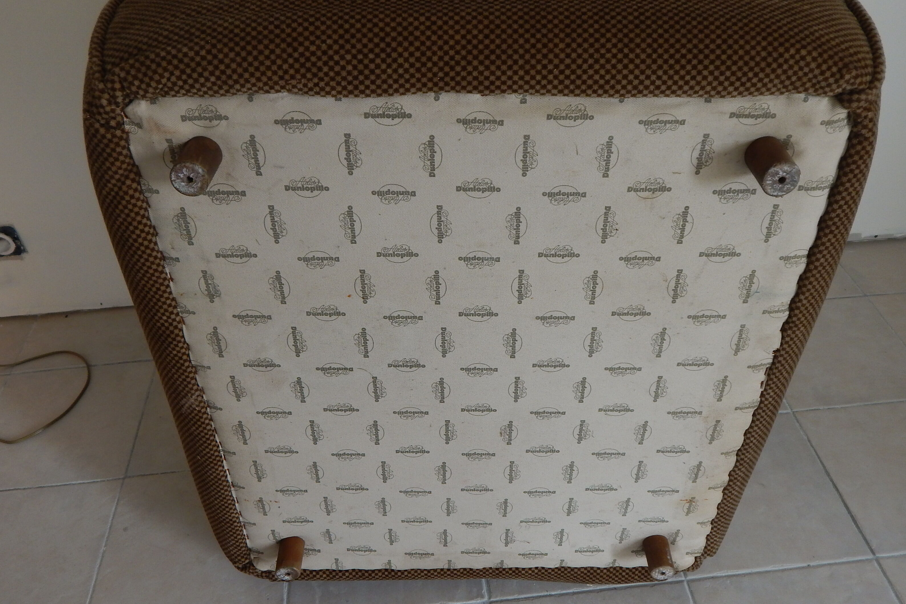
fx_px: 755
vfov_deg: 43.6
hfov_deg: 61.9
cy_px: 309
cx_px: 452
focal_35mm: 30
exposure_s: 1/30
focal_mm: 5.1
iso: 160
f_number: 3.2
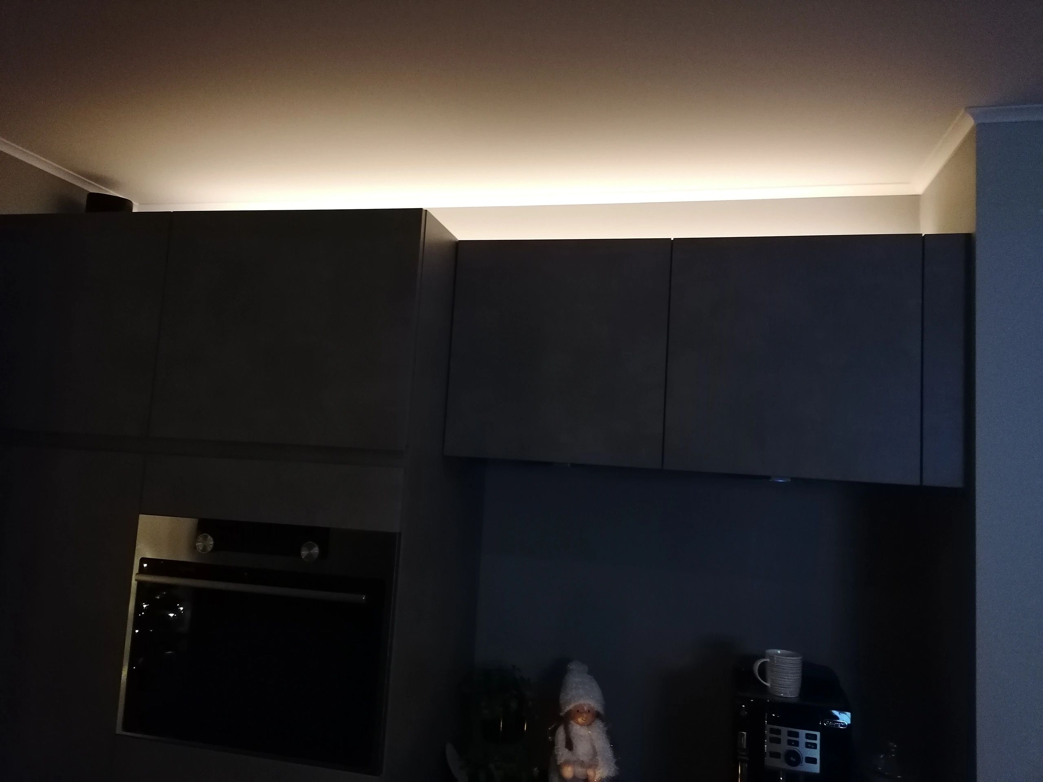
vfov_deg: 51.4
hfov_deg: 65.3
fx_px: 814
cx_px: 522
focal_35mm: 27
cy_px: 391
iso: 1600
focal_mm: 4.75
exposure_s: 1/16.7
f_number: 1.8
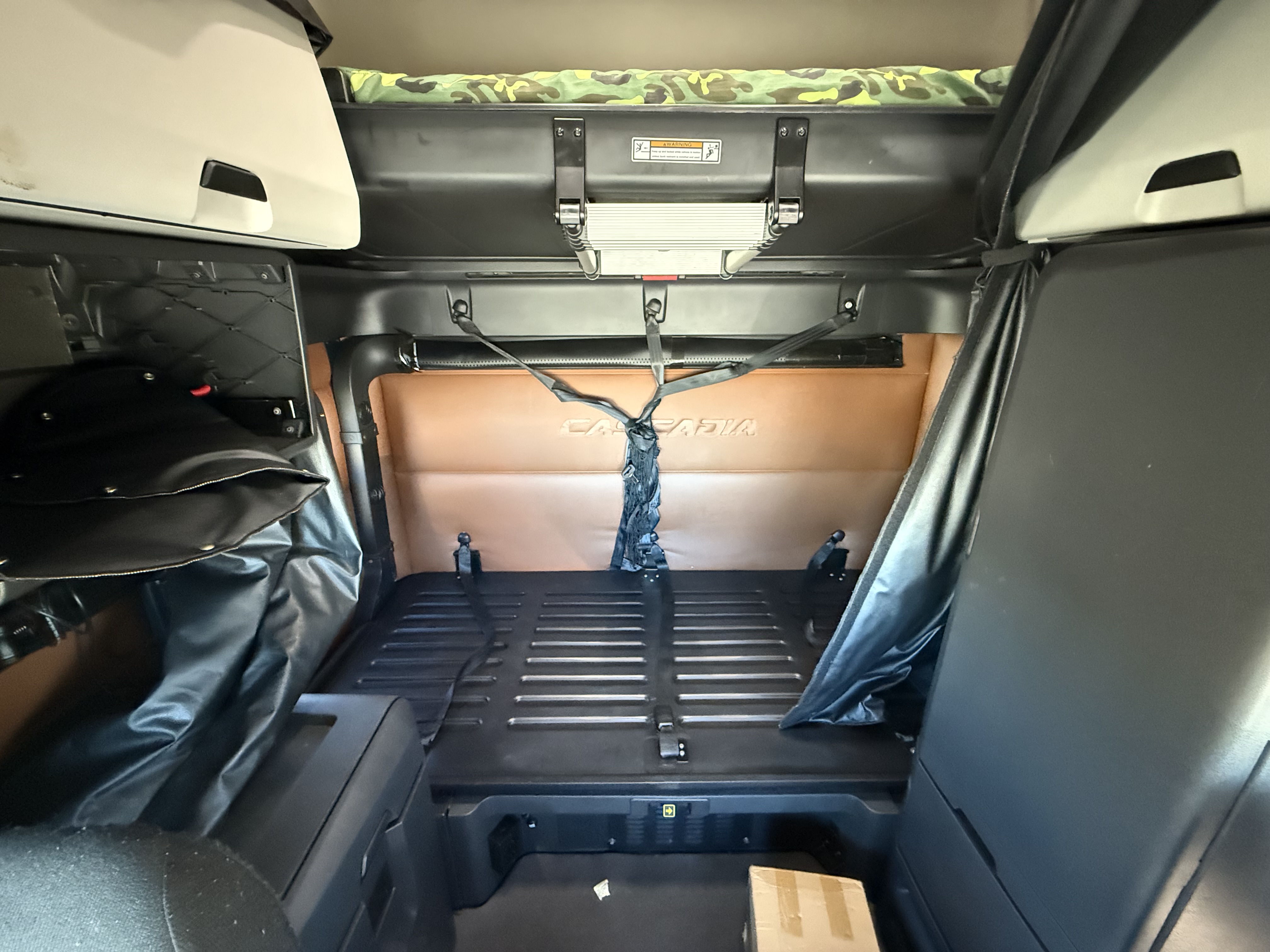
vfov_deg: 85.7
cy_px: 476
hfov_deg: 102.1
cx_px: 635
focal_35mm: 14
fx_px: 514
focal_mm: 2.22
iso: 1250
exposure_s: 1/57
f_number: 2.2
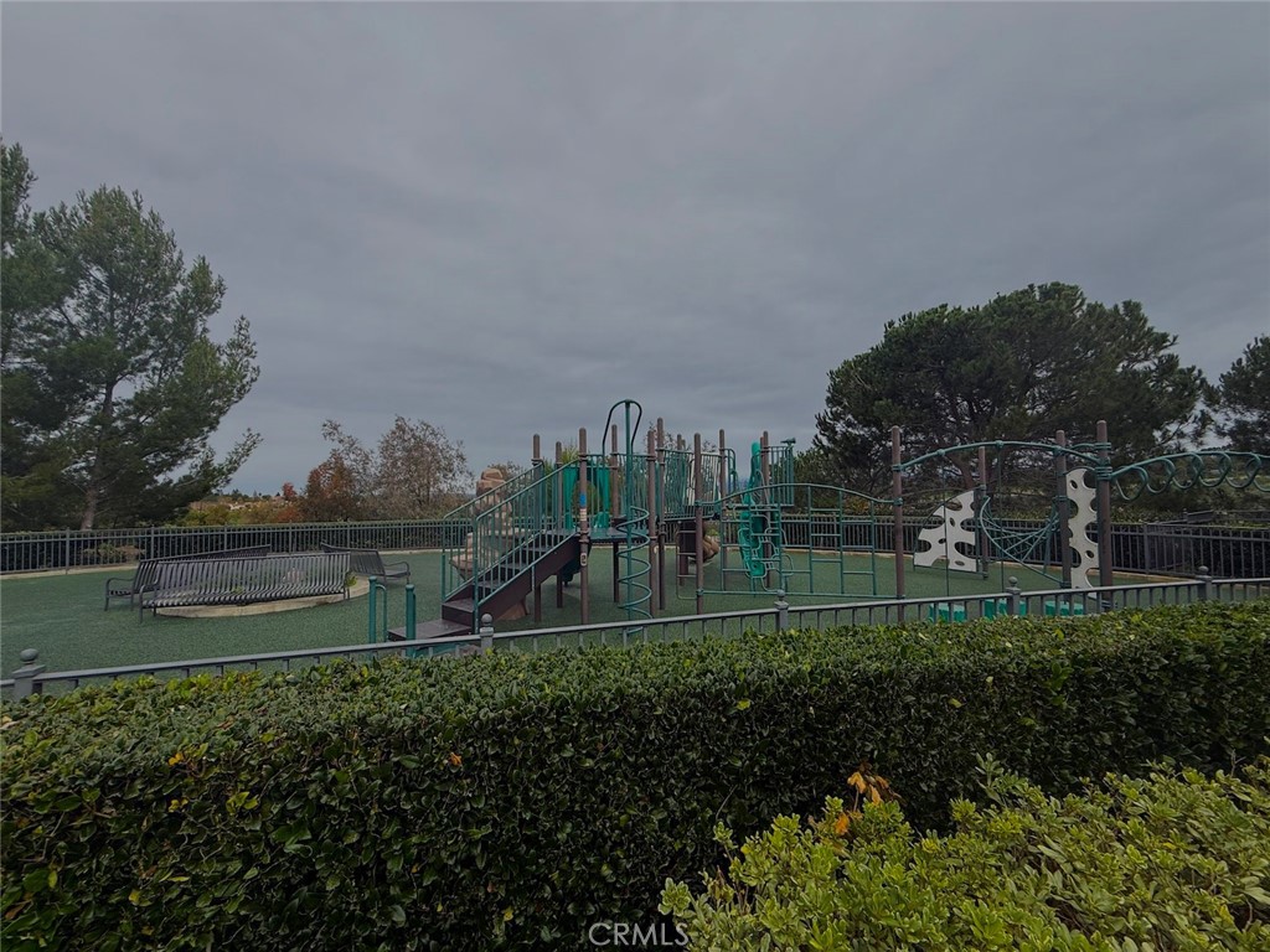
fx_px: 514
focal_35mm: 14
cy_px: 476
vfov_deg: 85.7
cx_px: 635
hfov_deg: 102.1
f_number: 2.2
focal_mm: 2.22
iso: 50
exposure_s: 1/1259
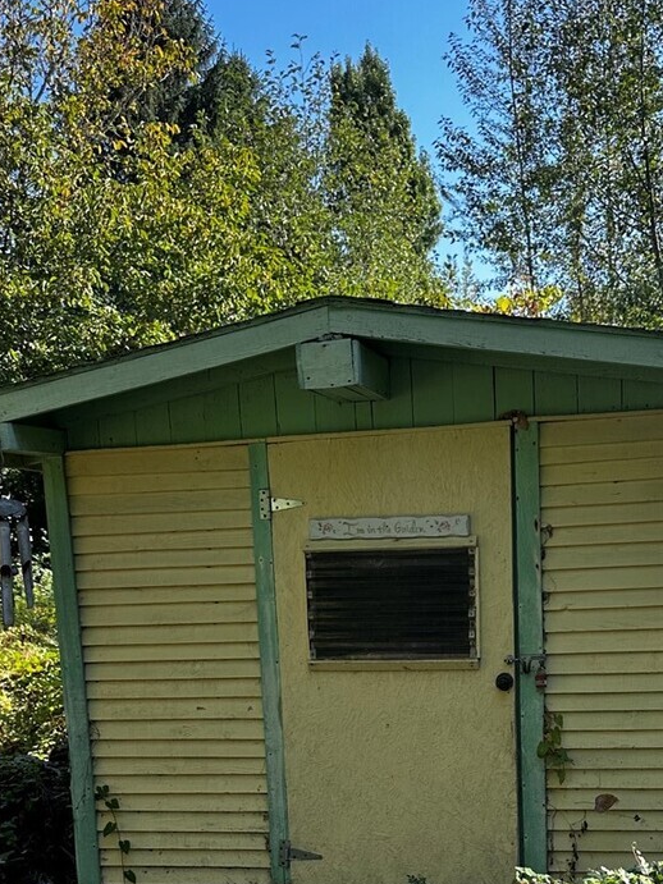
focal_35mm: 50
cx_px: 413
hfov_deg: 29.0
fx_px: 1277
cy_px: 748
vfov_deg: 36.4
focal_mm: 6.86
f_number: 1.78
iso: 80
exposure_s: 1/699
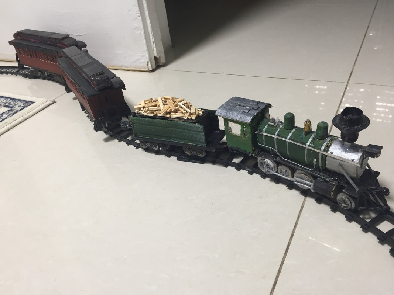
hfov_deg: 61.7
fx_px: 330
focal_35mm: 29
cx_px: 197
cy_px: 148
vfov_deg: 48.2
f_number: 2.2
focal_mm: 4.15
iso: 100
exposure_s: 1/33
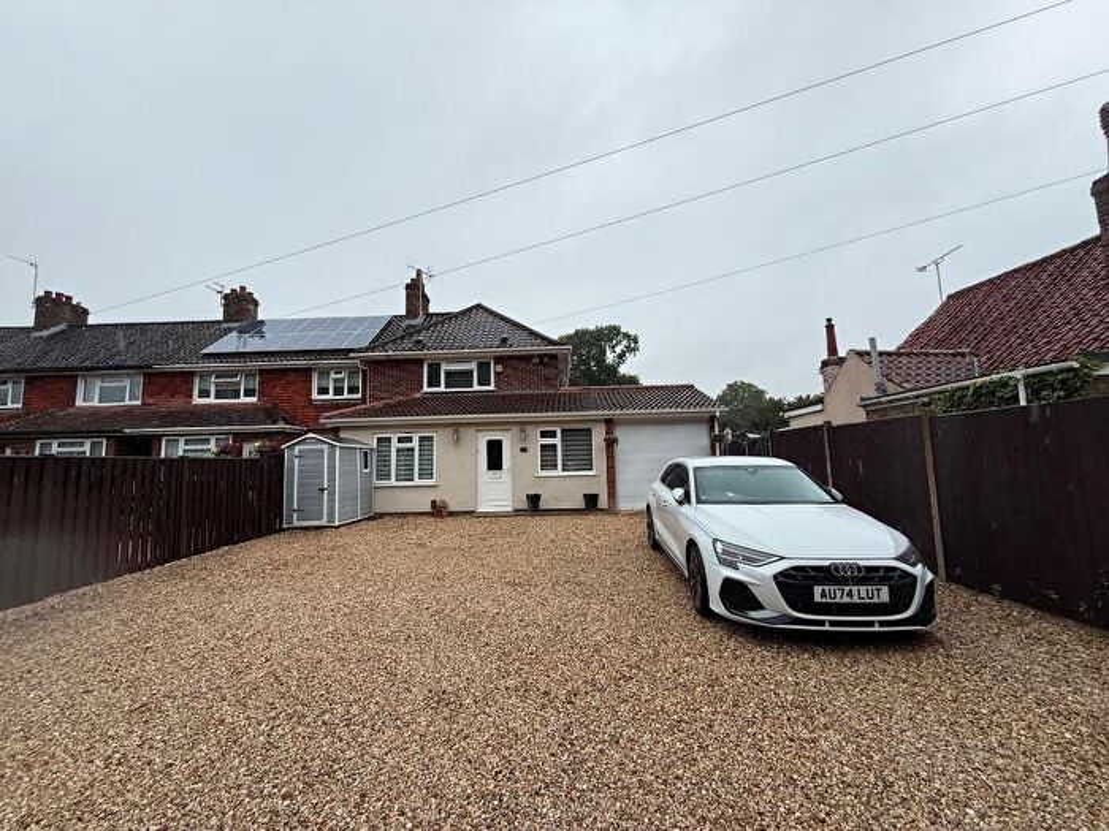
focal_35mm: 14
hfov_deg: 102.1
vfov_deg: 85.7
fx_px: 449
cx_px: 554
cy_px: 416
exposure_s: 1/679
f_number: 2.2
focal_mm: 2.22
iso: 50
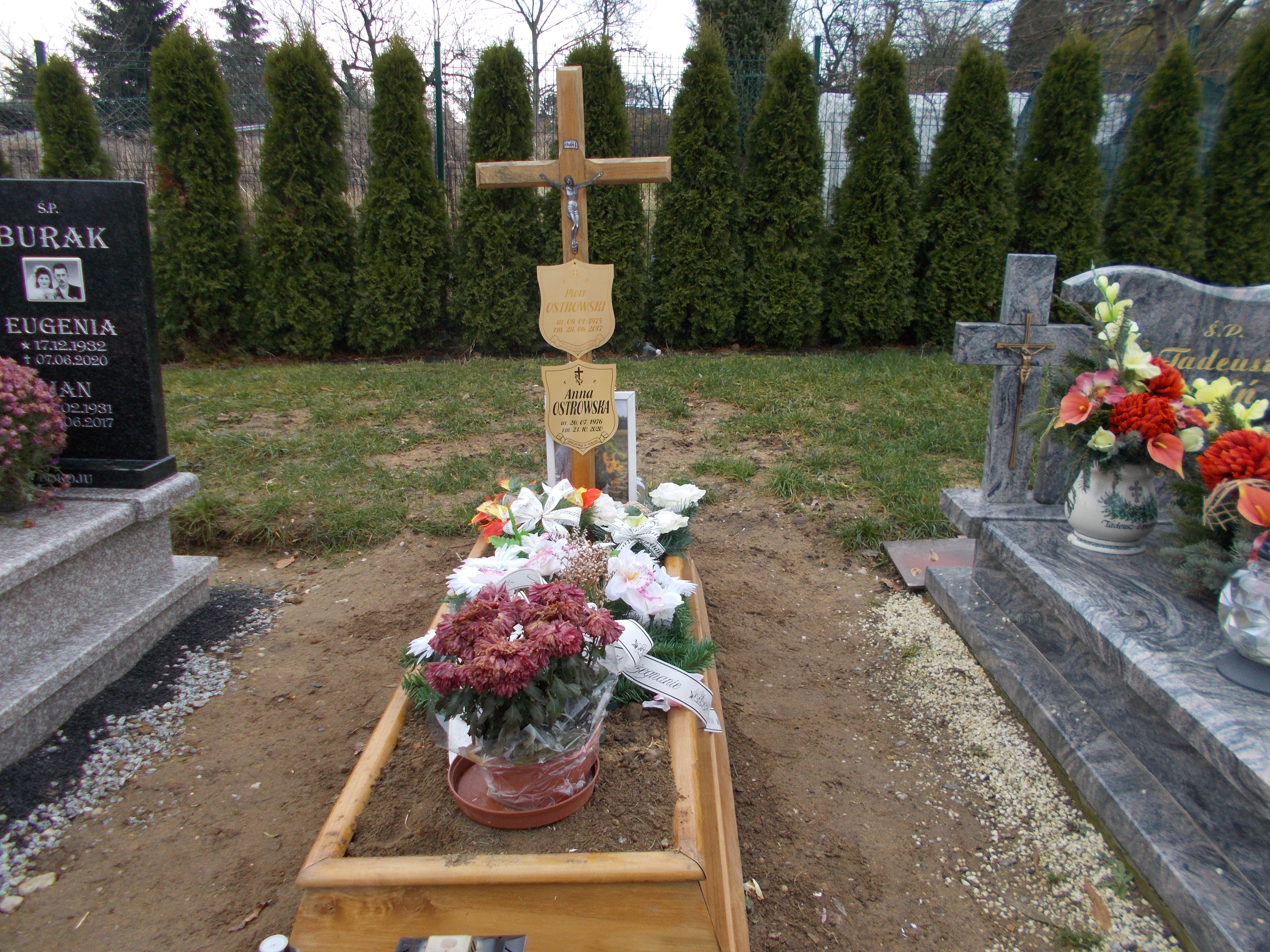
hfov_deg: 67.3
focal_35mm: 26
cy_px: 476
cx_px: 635
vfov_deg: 53.1
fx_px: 954
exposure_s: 1/125
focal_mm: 4.6
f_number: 3.2
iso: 80
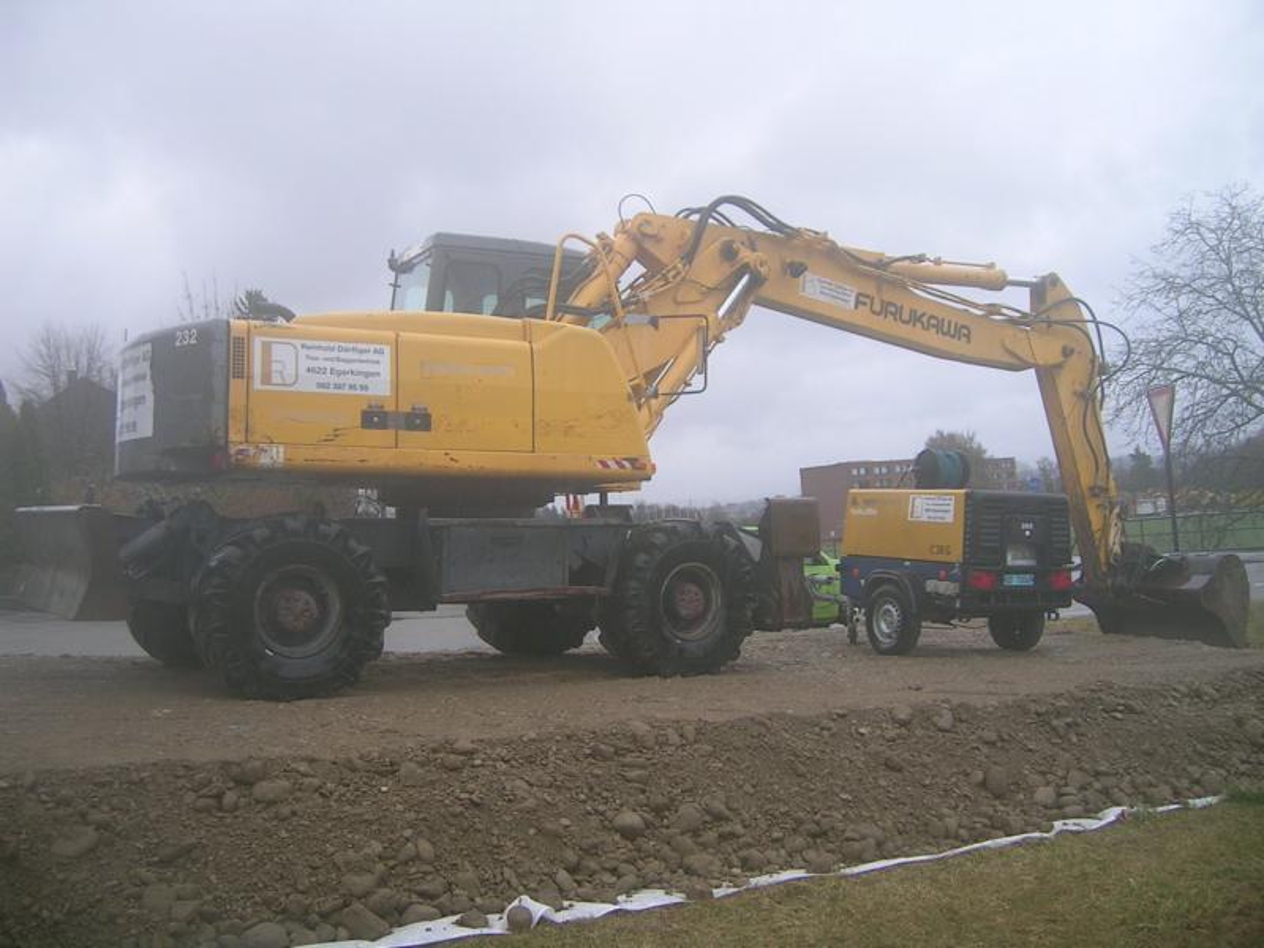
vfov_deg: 40.7
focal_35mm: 35
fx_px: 1278
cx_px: 632
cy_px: 474
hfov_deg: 52.6
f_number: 2.8
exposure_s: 1/98.1
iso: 50
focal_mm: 5.4
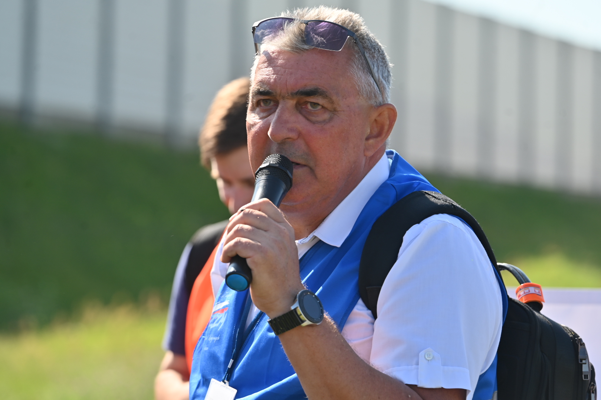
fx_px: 3005
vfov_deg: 7.6
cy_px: 200
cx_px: 300
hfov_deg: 11.4
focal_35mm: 180
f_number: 5.6
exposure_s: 1/400
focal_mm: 180
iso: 100
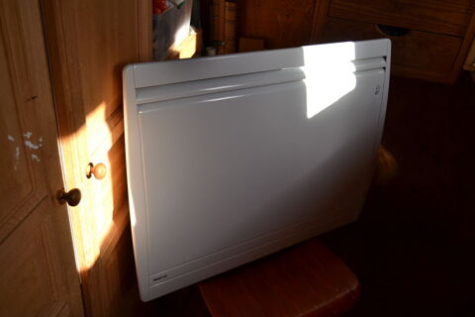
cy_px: 158
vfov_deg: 40.0
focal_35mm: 33
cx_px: 238
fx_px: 435
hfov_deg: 57.2
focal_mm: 22
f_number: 4
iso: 100
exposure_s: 1/200
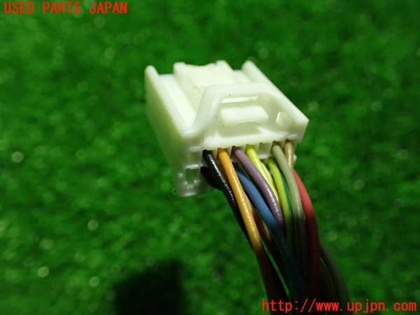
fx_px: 364
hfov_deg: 60.0
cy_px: 158
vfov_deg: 46.8
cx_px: 210
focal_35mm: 30
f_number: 2.3
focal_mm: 5.4
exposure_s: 1/50
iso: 800
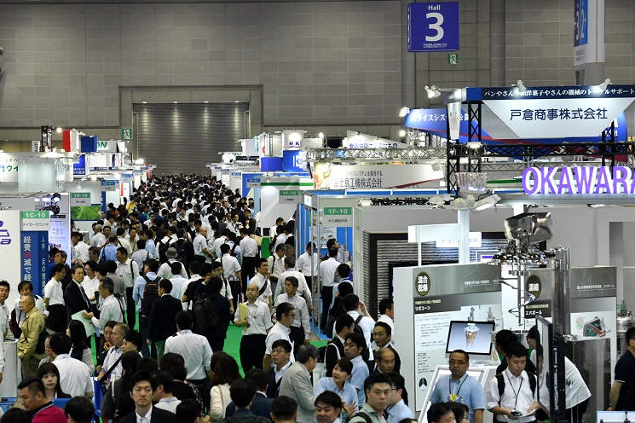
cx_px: 207
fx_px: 3050
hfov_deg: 11.9
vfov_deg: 7.9
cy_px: 251
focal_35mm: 173
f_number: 8
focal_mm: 116
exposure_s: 1/160
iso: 2500
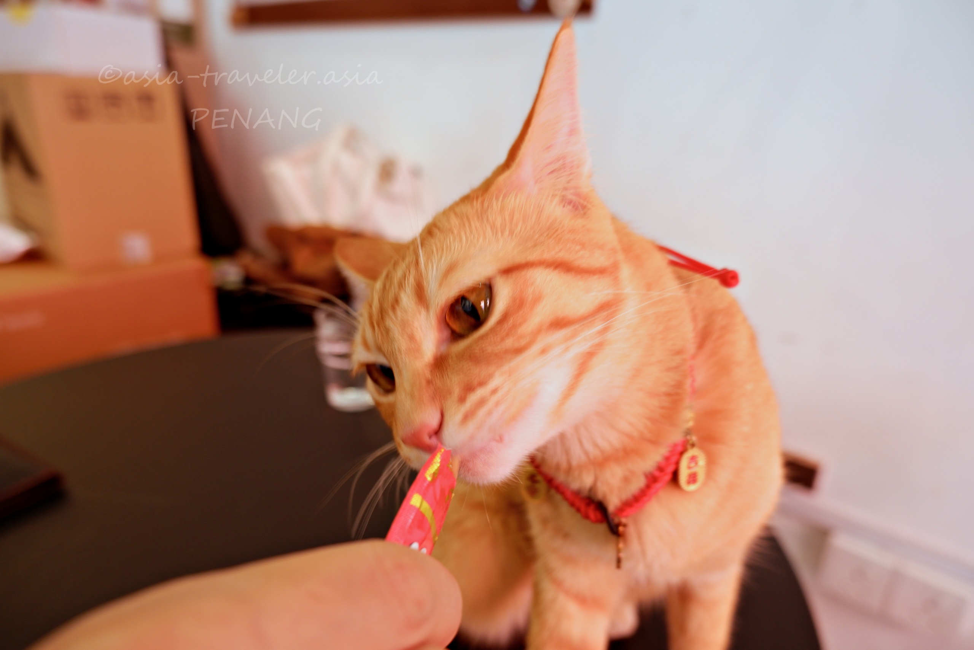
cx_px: 487
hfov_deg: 76.1
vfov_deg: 55.1
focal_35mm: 23
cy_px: 325
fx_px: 622
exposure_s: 1/25
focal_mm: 15
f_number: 3.5
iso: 250
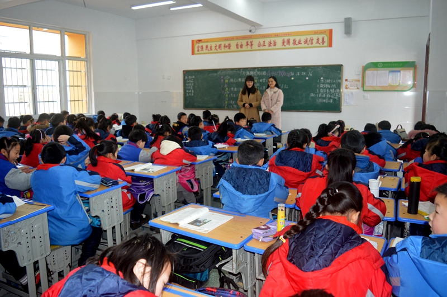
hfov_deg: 67.5
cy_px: 148
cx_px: 224
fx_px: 335
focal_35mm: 27
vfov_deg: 47.8
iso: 400
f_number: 4
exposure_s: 1/60
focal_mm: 18
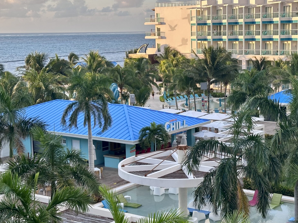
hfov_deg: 29.3
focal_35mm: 66
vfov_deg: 22.2
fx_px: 568
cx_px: 185
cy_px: 108
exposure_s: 1/452
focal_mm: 6.86
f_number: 1.78
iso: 64
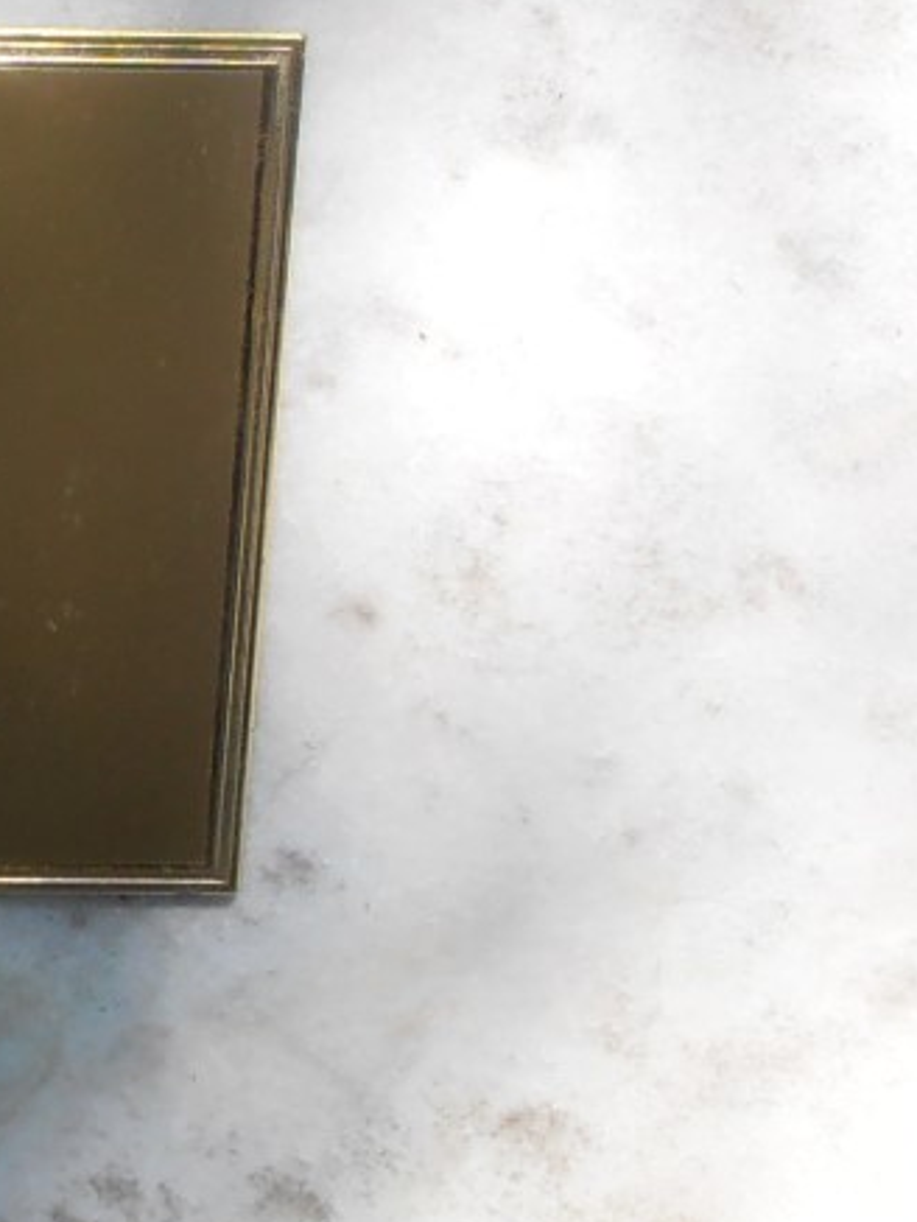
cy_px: 579
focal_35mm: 79
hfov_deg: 17.4
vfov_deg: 24.7
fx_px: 2789
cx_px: -305
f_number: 3
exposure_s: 1/500
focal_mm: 4.2
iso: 80
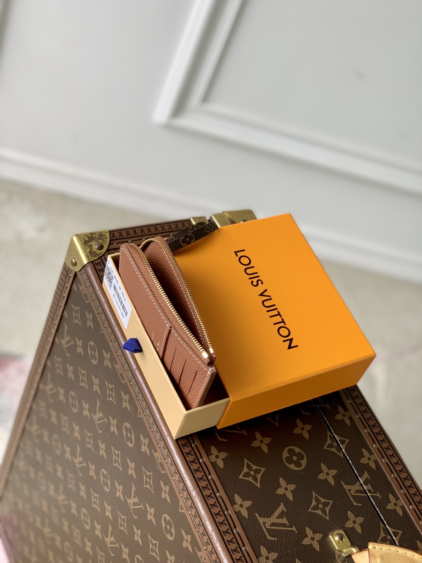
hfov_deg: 28.0
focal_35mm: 52
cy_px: 282
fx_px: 845
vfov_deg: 36.8
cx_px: 211
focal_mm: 6
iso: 16
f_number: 2.4
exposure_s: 1/122
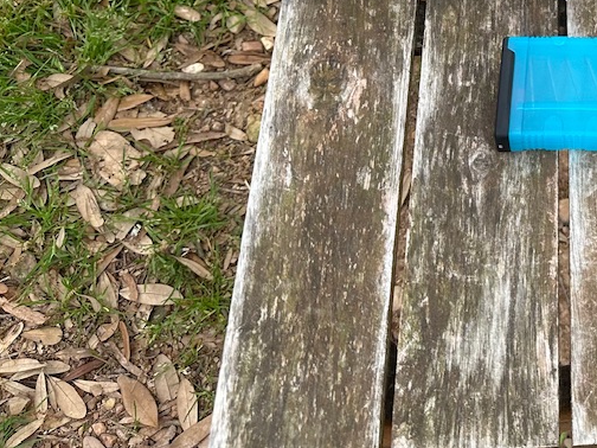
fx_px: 1052
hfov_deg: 28.0
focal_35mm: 61
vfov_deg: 22.7
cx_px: 706
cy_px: -44
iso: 80
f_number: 1.78
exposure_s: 1/663
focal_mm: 6.86
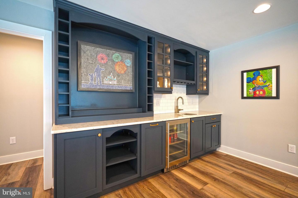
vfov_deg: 73.7
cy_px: 99
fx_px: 132
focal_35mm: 16
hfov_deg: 96.7
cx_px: 149
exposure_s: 1/160
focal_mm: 16
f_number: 2.8
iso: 2500
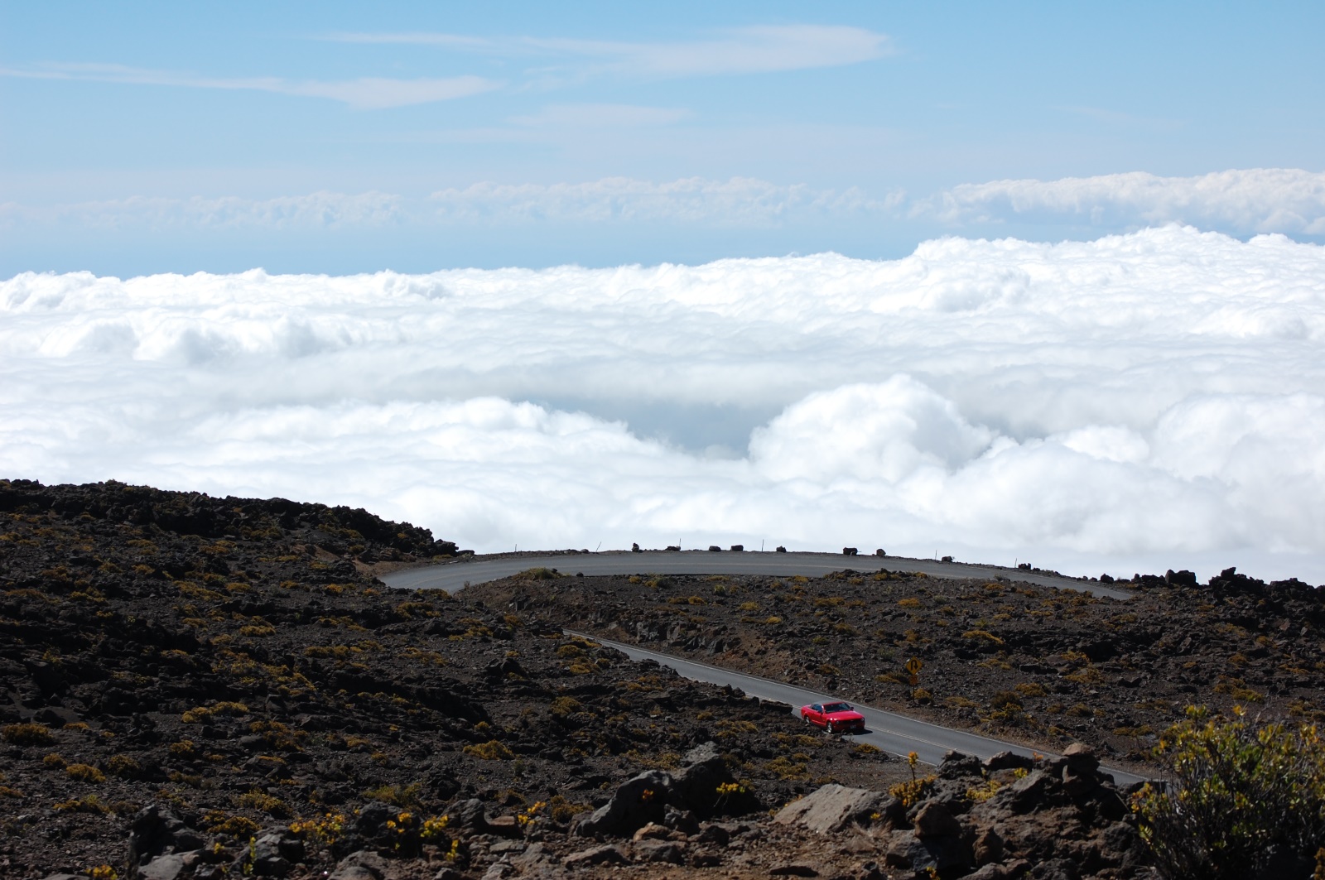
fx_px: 3033
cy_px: 440
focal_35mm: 82
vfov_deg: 16.5
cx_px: 662
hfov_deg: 24.6
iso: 200
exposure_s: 1/500
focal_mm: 55
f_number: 11
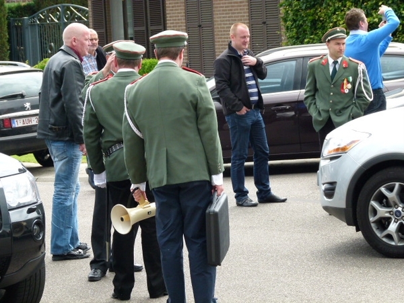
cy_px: 152
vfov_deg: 10.5
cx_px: 202
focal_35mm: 141
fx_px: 1646
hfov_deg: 14.0
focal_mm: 25.3
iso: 200
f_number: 4
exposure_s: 1/320
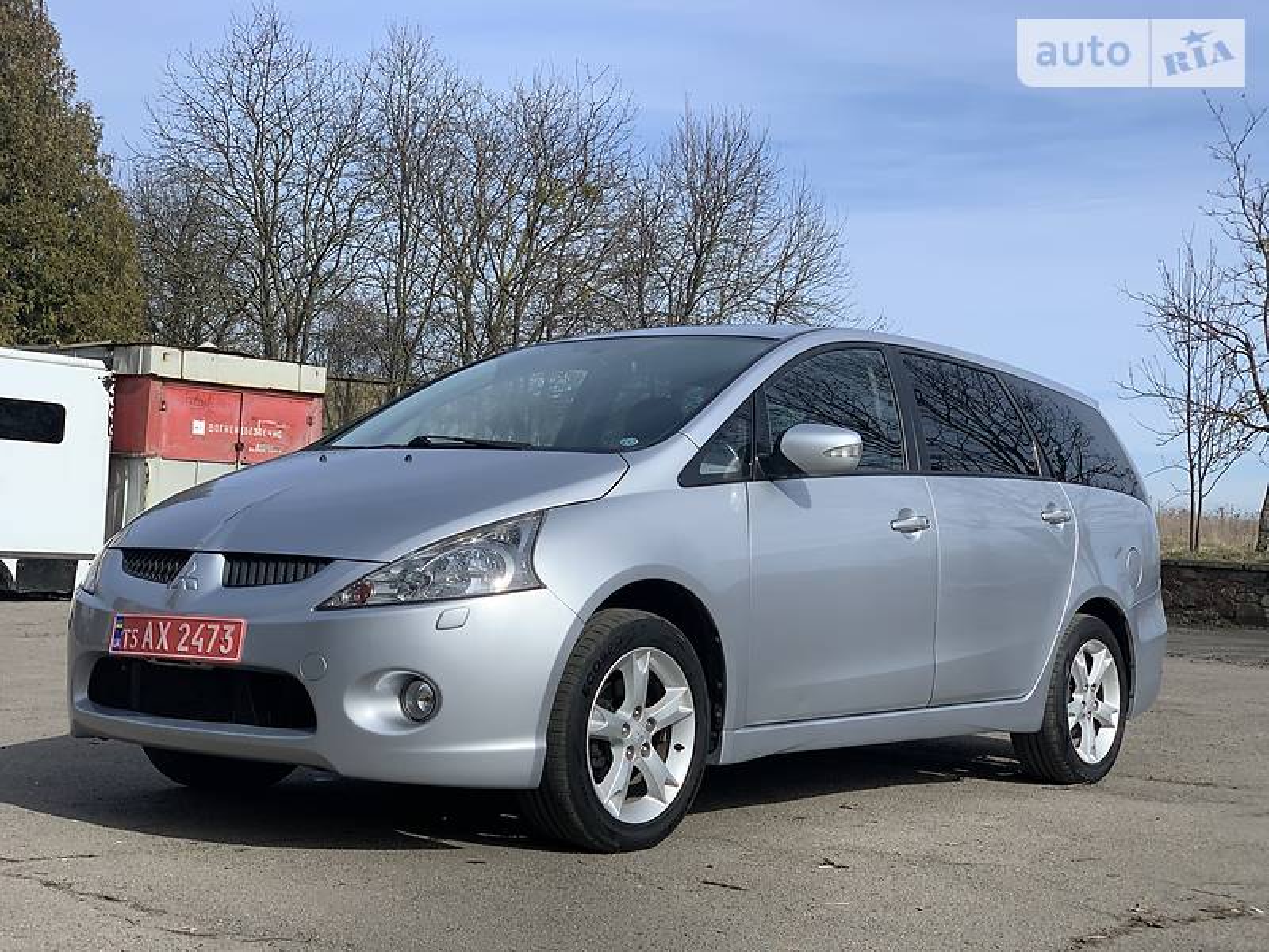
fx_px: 1906
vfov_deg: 28.0
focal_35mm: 52
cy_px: 476
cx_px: 634
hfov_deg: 36.8
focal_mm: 6
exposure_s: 1/1229
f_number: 2.4
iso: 16
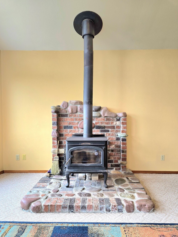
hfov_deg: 54.9
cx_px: 90
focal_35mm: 25
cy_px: 125
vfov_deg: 69.3
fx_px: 171
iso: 100
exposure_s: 1/120
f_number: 1.7
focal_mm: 6.3
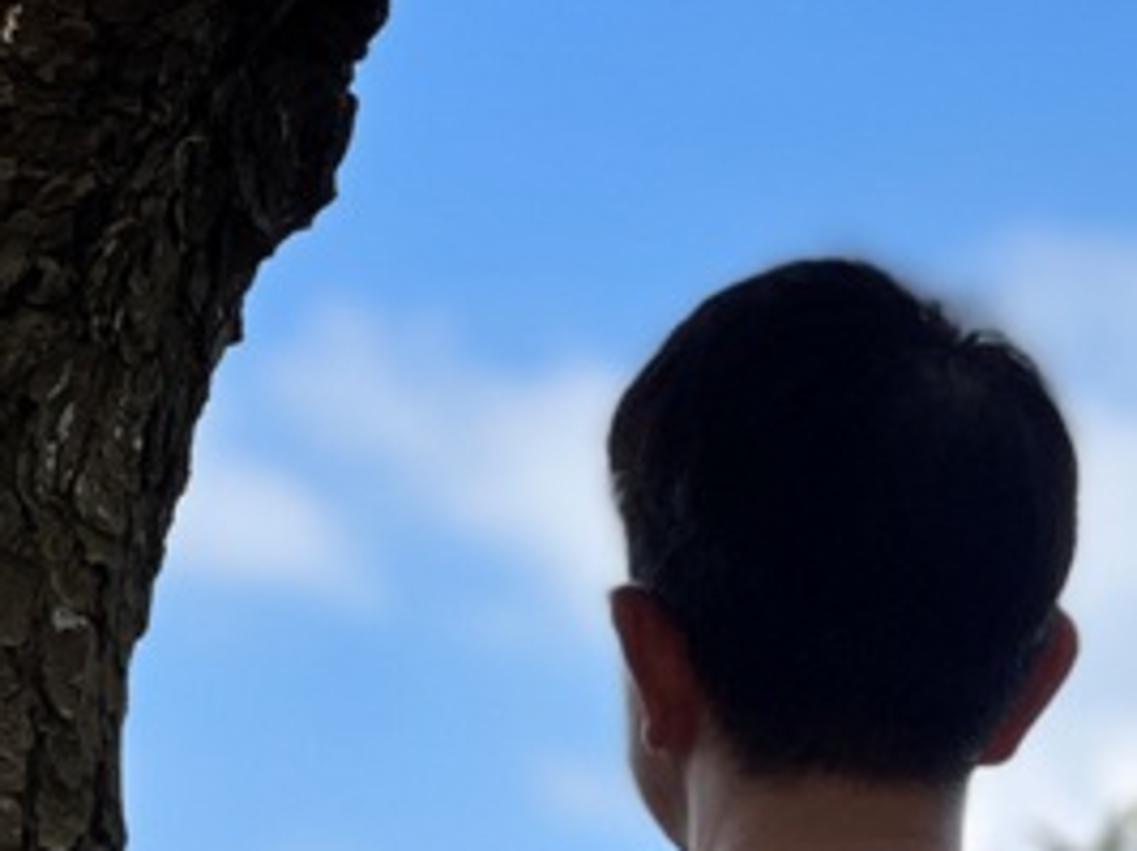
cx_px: 1184
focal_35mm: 232
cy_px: 616
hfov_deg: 8.5
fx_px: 7613
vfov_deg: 6.4
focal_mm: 9
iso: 32
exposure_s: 1/525
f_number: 2.8
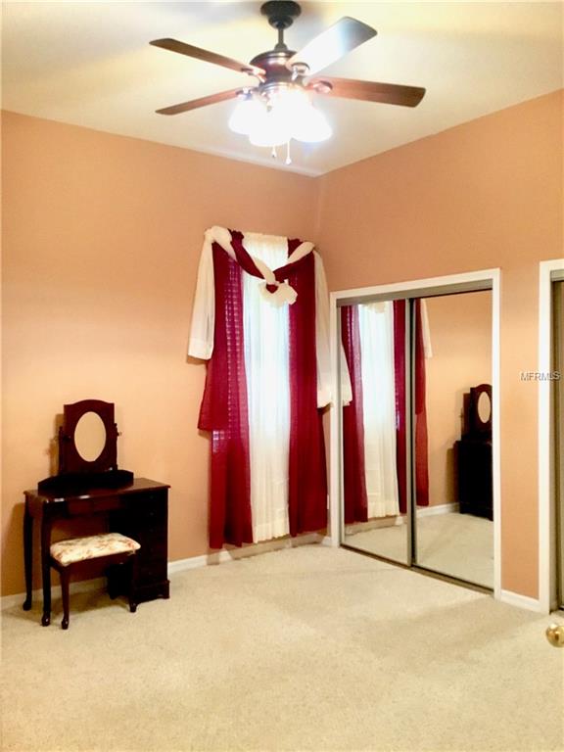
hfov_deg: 45.4
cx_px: 282
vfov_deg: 58.4
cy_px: 376
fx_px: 673
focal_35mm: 31
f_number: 2.4
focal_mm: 3.3
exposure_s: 1/20
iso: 200
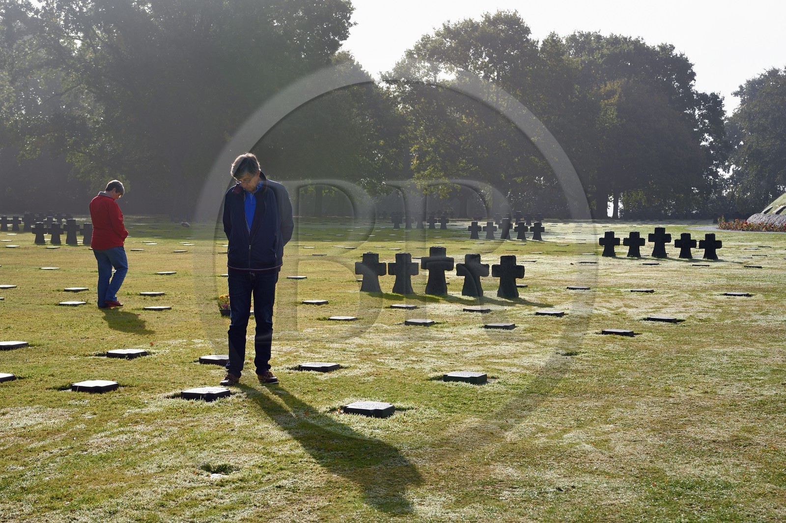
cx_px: 393
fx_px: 1353
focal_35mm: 62
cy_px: 262
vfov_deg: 21.9
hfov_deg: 32.4
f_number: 9
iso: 200
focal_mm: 62
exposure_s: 1/320
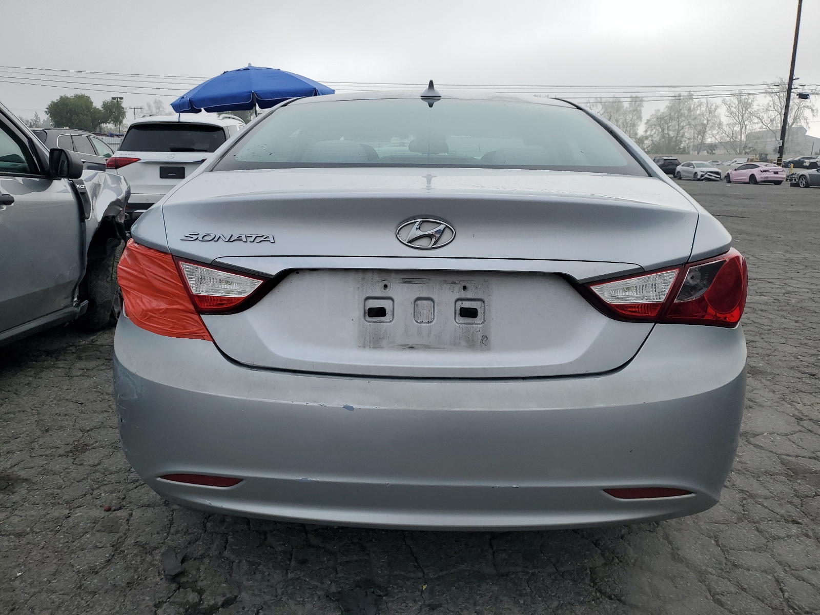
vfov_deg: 53.1
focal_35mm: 26
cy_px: 308
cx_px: 410
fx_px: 616
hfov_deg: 67.3
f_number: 1.5
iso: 50
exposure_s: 1/2500
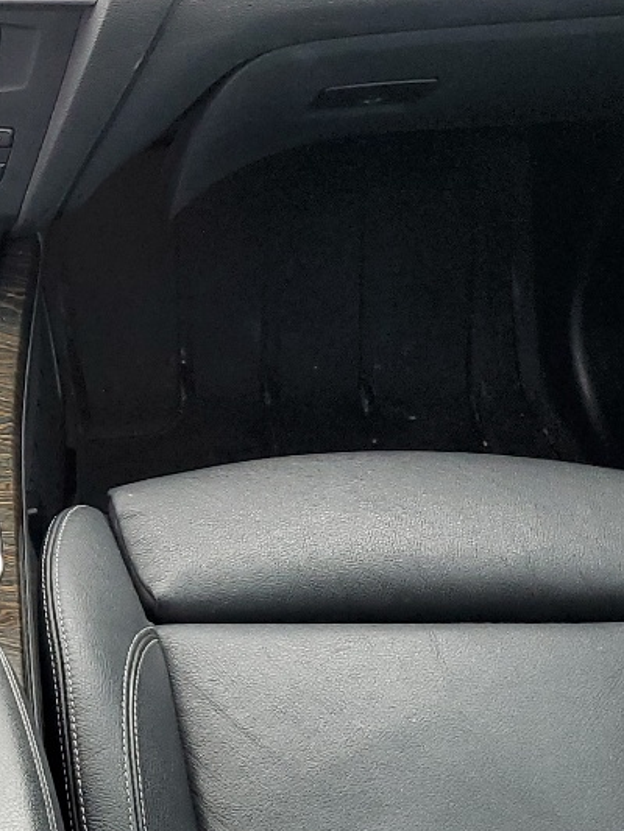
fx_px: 1874
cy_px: 493
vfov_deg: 25.0
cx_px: -212
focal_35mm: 78
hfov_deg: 17.6
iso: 86
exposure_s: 1/120
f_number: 1.5
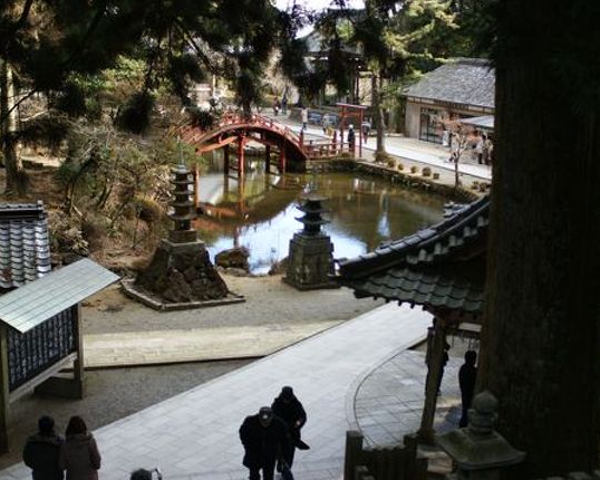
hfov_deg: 36.7
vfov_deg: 29.7
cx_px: 290
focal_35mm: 51
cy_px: 239
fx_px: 905
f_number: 1.4
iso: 100
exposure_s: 1/640
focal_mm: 30
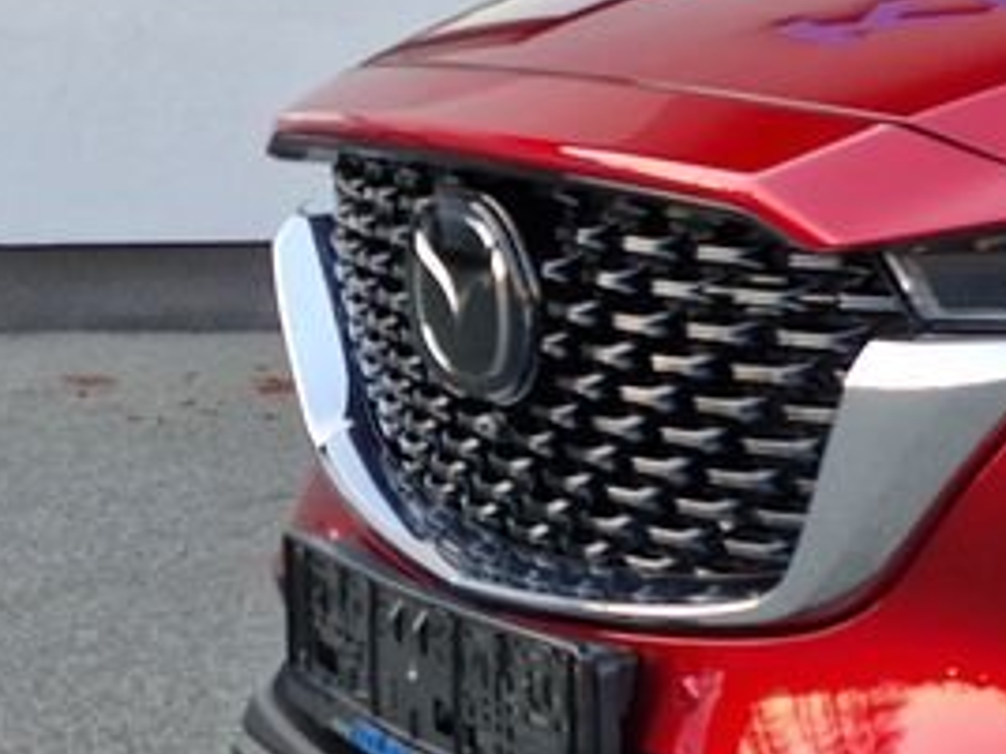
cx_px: 1659
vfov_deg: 16.3
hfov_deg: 18.6
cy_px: -49
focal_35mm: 88
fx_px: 2557
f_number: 1.8
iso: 50
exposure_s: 1/367
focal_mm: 5.4
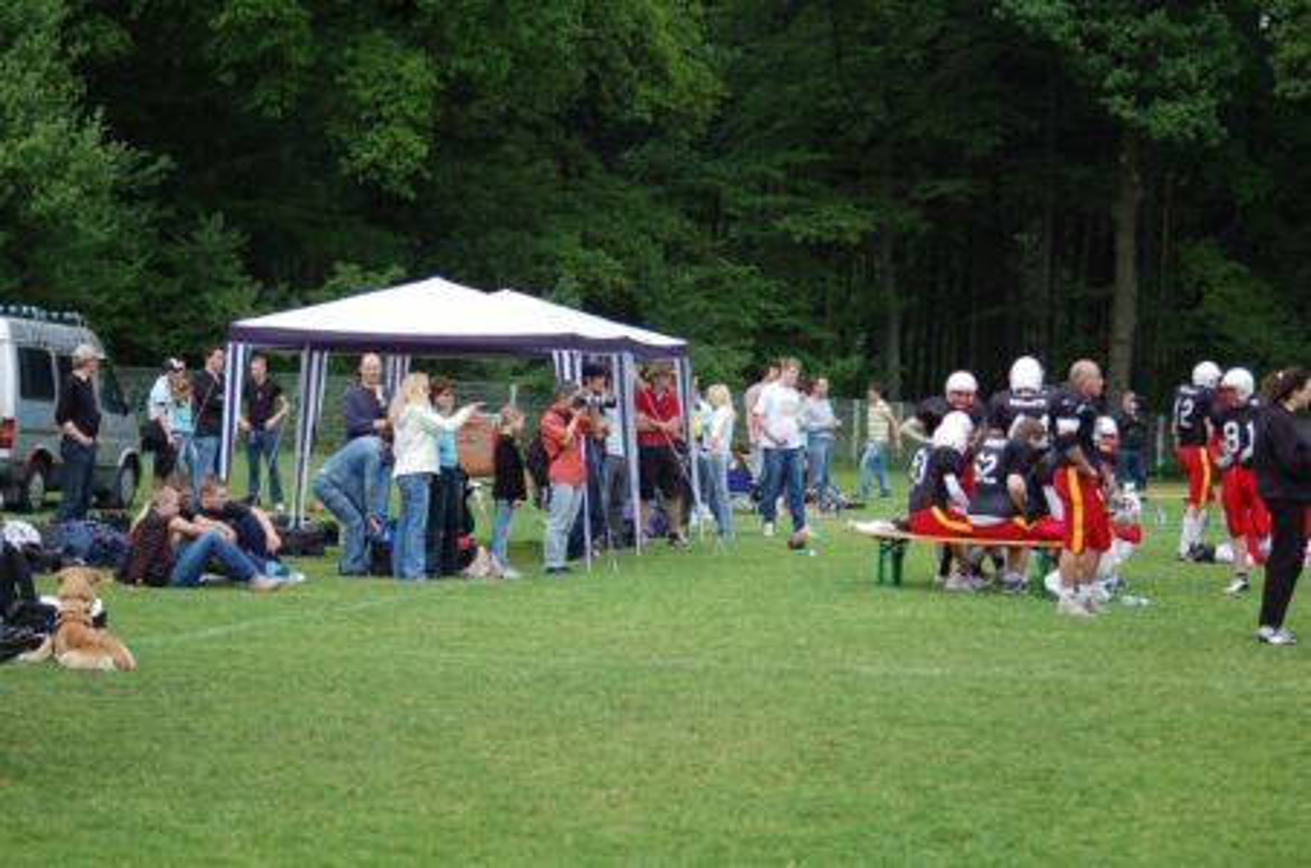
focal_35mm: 105
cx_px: 656
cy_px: 434
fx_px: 3816
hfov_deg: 19.5
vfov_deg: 13.0
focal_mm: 70
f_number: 4
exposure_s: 1/1000
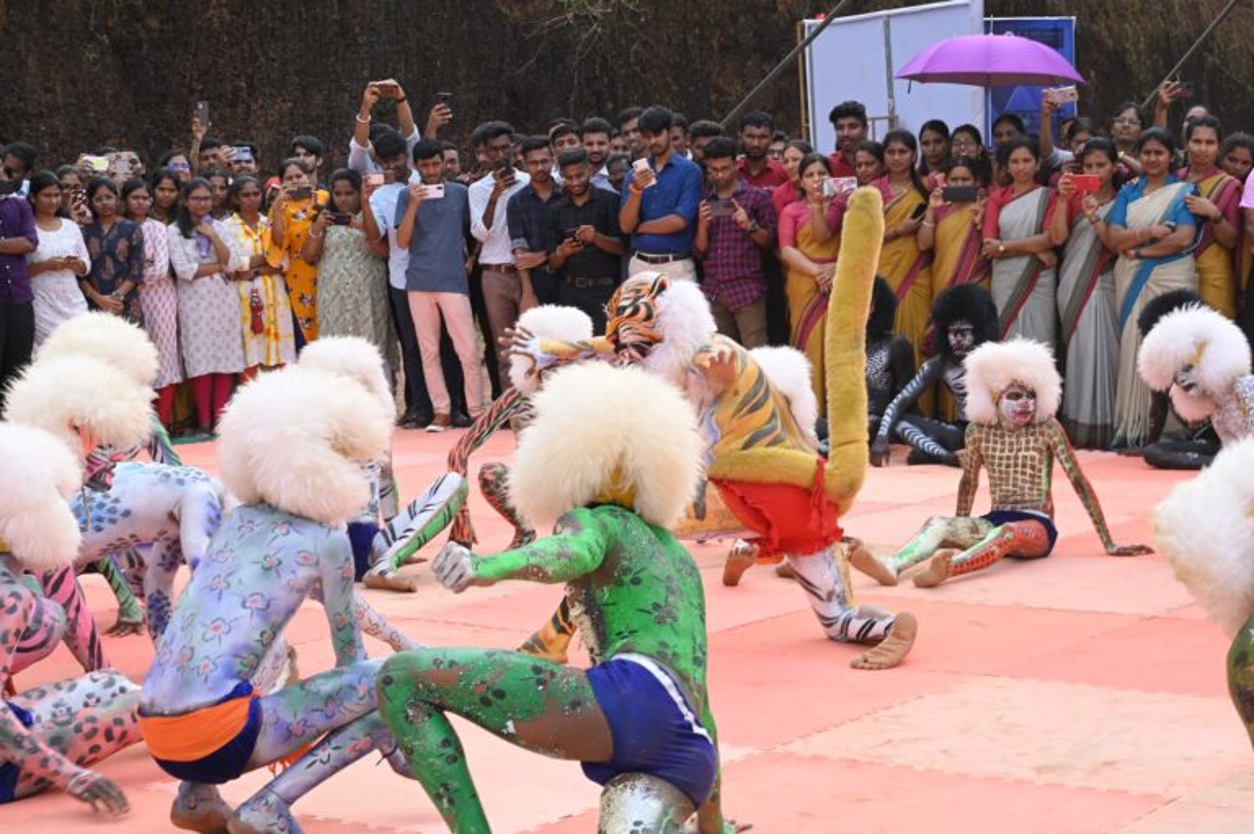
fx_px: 2437
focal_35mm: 70
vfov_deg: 19.4
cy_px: 417
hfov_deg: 28.9
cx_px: 627
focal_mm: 70
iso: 500
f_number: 14
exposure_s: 1/200
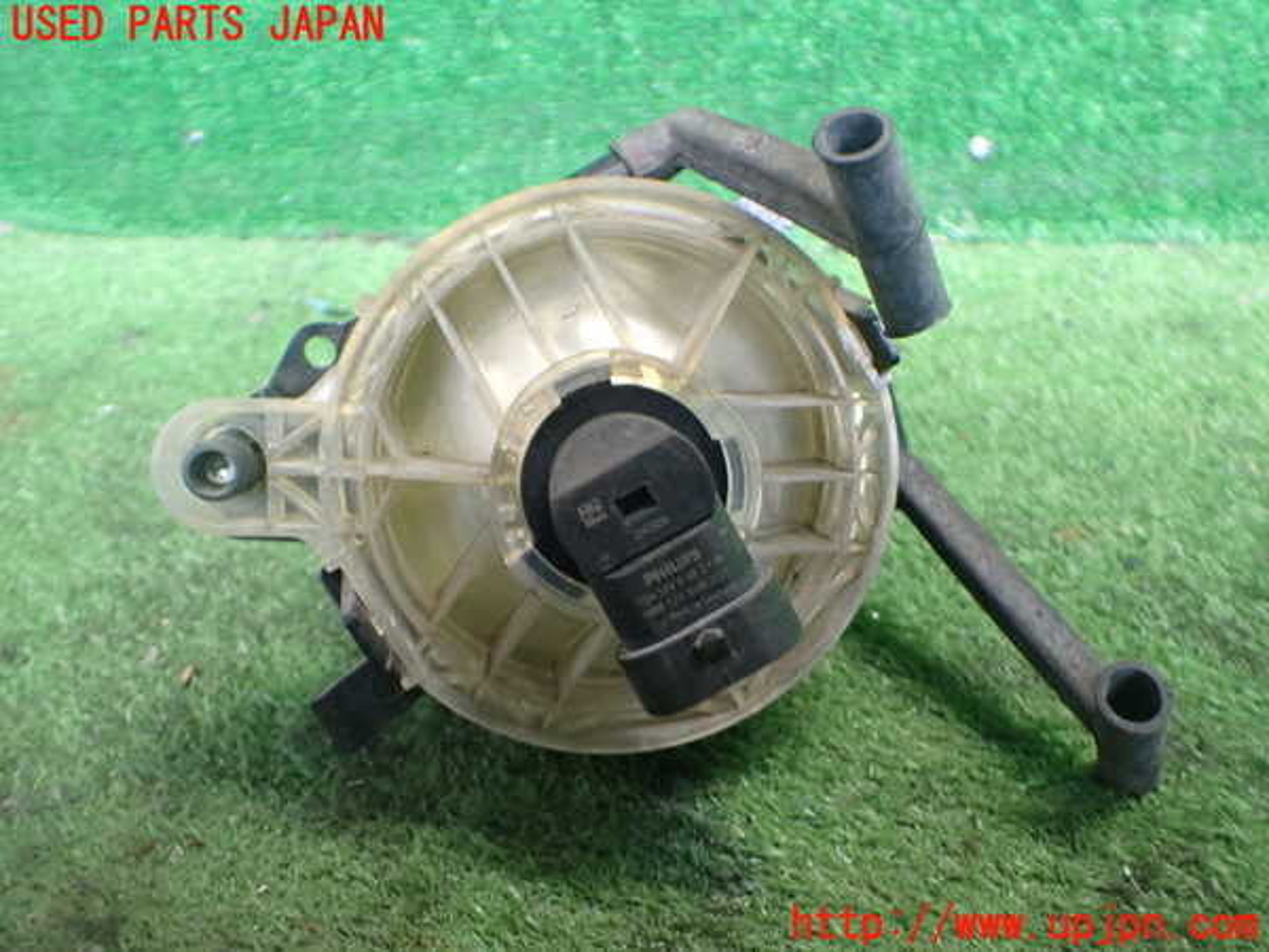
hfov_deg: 60.0
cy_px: 476
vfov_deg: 46.8
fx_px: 1100
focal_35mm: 30
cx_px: 634
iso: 800
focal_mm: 5.4
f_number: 2.3
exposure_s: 1/50
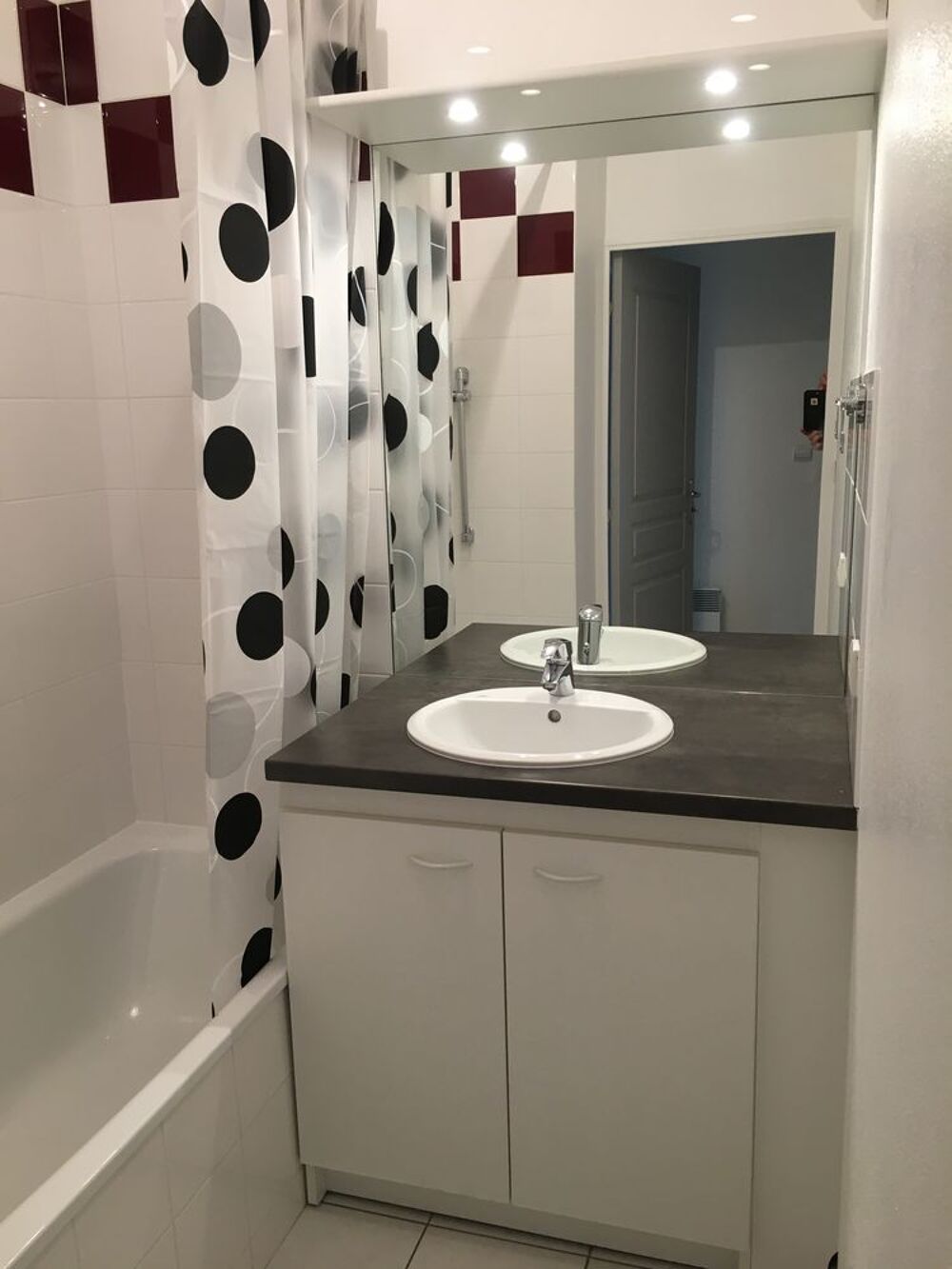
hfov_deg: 48.2
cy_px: 634
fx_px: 1063
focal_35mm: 29
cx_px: 476
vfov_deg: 61.7
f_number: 2.2
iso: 80
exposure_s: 1/33
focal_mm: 4.15
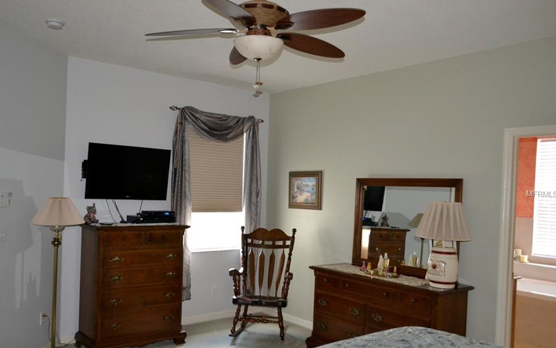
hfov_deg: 62.8
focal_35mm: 30
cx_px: 257
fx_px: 455
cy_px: 194
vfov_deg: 41.8
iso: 1800
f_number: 3.5
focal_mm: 18
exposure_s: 1/60
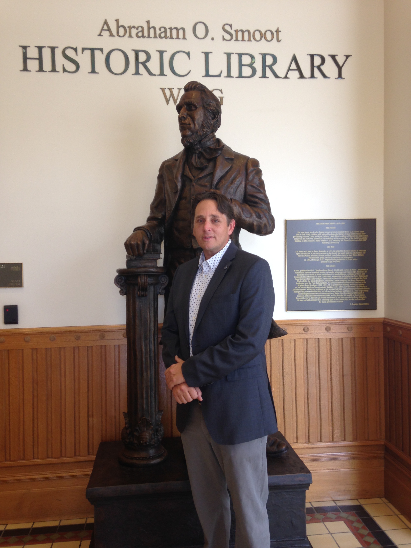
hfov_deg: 42.9
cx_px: 206
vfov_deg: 55.4
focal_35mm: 33
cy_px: 274
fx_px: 522
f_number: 2.4
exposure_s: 1/20
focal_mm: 4.12
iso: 50
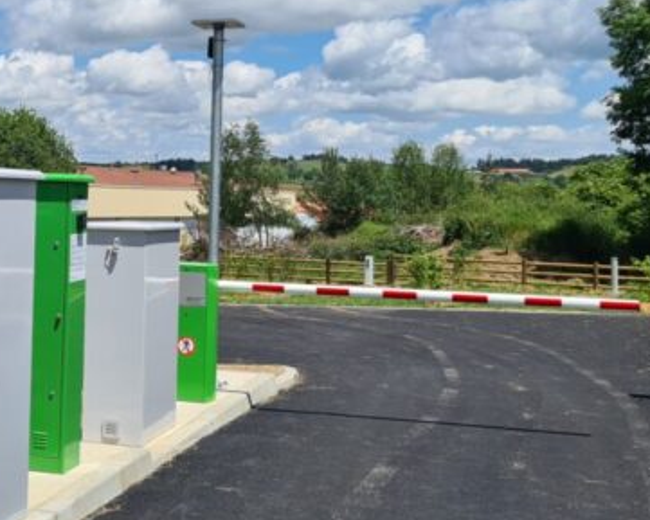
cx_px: 89
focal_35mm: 61
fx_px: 1174
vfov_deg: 24.8
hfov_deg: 29.9
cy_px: 144
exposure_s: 1/3784
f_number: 1.8
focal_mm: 5.4
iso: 50
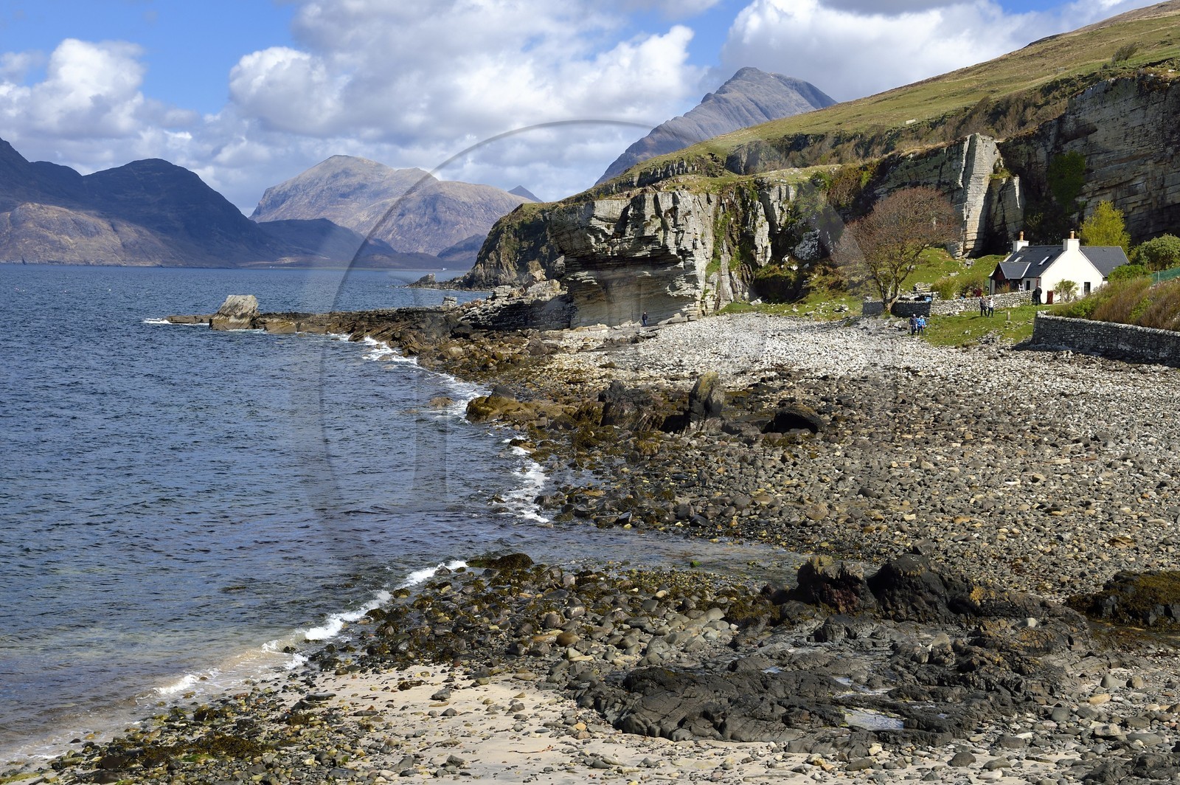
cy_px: 392
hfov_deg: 36.3
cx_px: 590
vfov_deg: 24.6
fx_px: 1801
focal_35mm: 55
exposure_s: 1/320
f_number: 13
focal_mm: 55
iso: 200
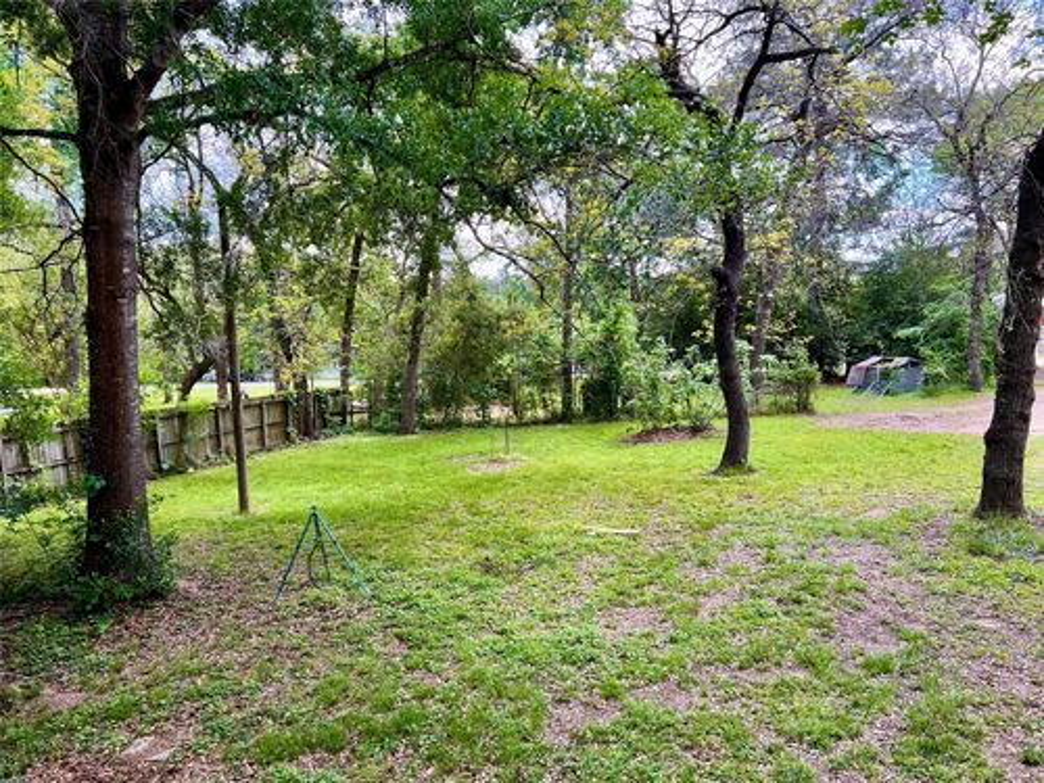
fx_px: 784
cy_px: 392
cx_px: 522
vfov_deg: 53.1
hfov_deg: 67.3
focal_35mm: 26
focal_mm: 5.7
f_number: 1.5
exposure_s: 1/513
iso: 50
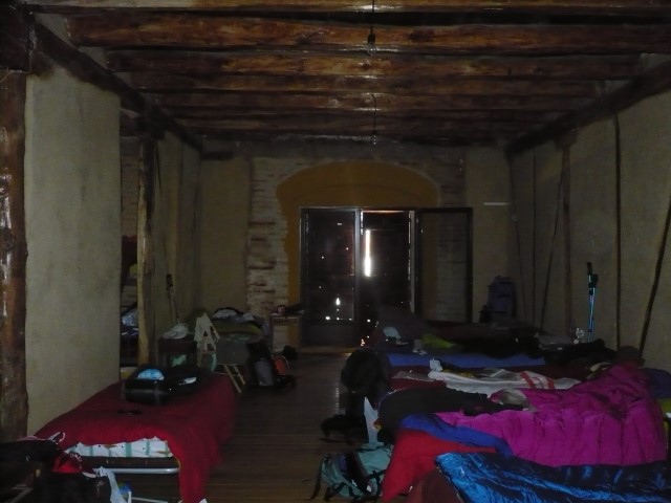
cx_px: 336
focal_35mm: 35
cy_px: 252
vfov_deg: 40.7
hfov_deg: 52.6
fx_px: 678
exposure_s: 1/30
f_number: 2.8
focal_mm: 5.8
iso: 640
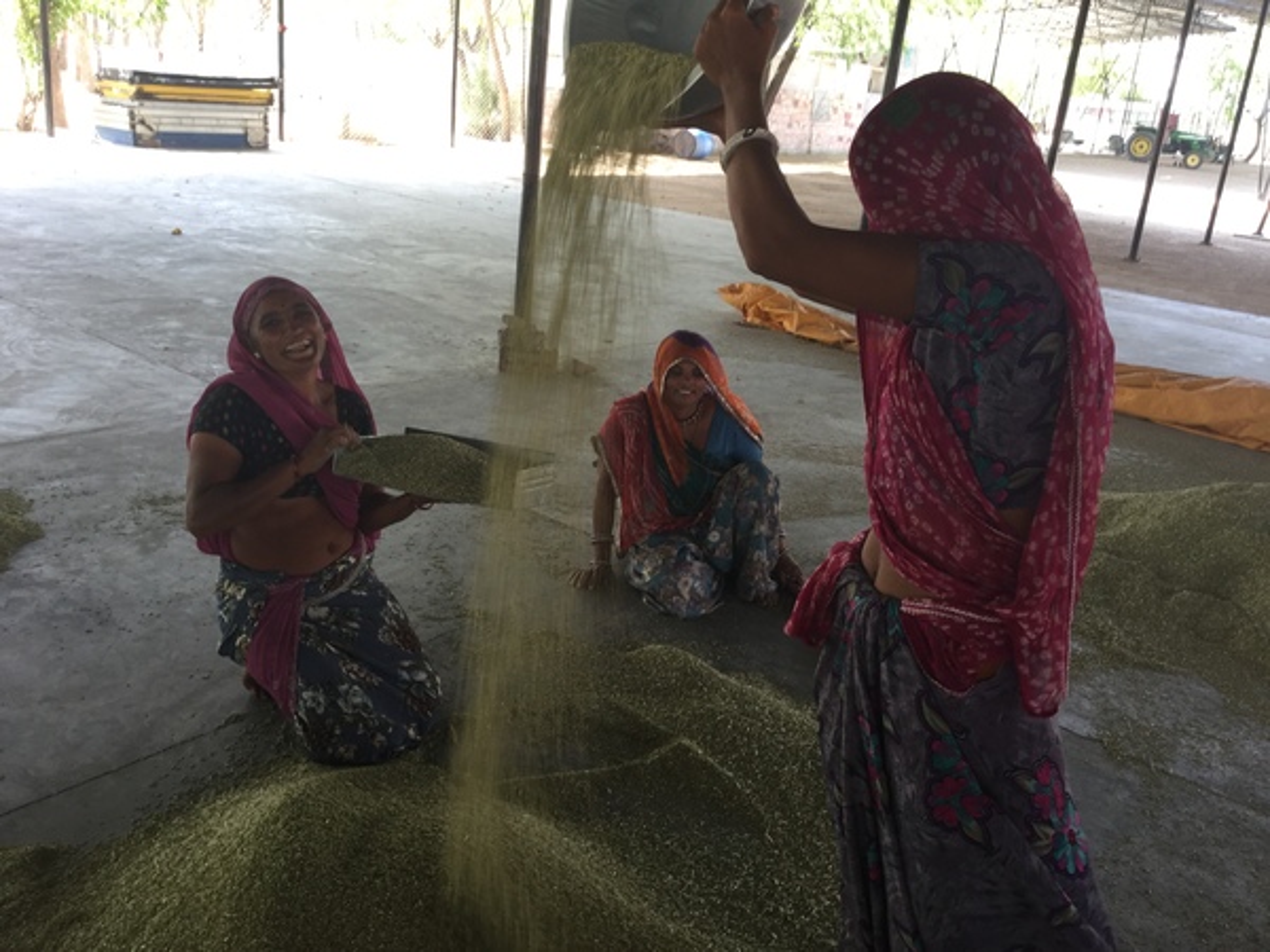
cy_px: 476
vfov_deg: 45.4
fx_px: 1137
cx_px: 635
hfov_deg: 58.4
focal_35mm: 31
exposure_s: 1/50
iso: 32
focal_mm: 3.3
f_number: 2.4
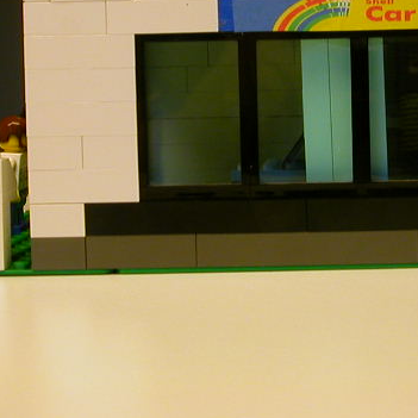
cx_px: 360
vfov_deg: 19.9
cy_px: 146
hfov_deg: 19.6
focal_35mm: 87
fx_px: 1189
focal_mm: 8.2
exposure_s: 1/30.9
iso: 100
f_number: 3.2
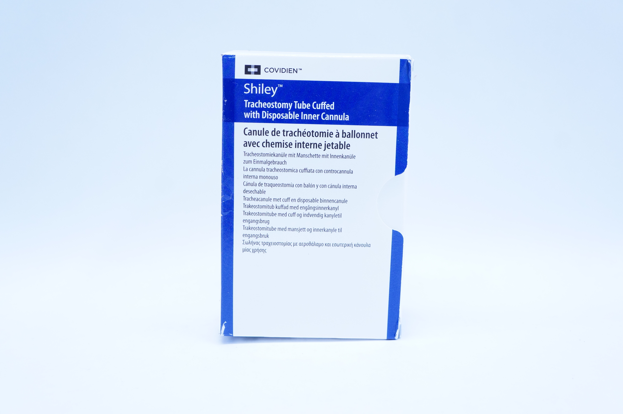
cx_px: 312
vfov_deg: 36.8
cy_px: 207
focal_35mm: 36
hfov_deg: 53.2
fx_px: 622
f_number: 5.6
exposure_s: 1/125
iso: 800
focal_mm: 24
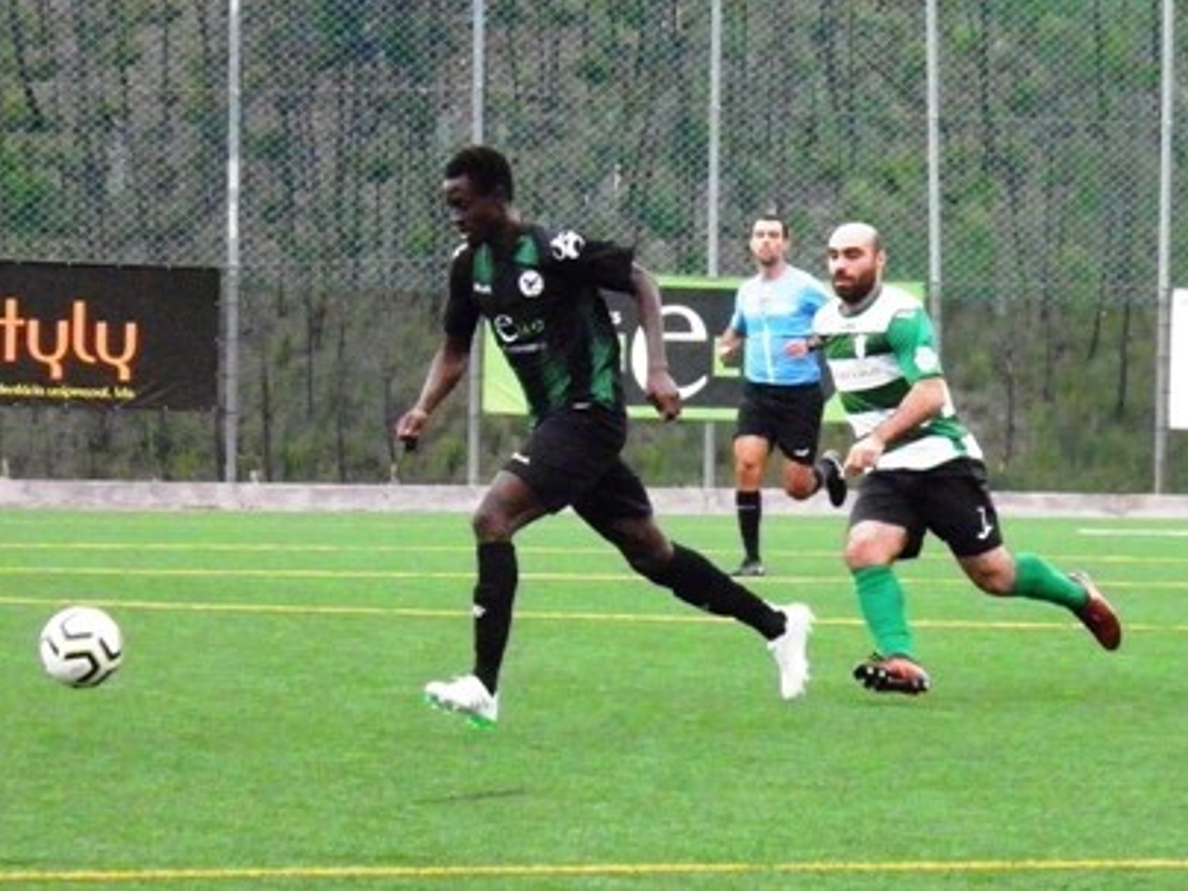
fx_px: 5182
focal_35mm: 151
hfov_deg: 13.1
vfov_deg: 9.8
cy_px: 437
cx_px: 569
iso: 1000
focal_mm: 25.4
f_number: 4
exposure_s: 1/640
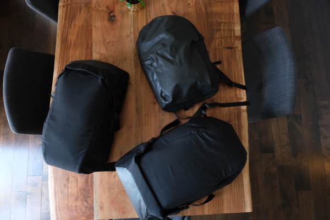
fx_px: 220
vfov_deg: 53.1
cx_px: 165
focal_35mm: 24
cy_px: 110
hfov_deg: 73.7
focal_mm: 16
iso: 3200
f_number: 4.5
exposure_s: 1/100
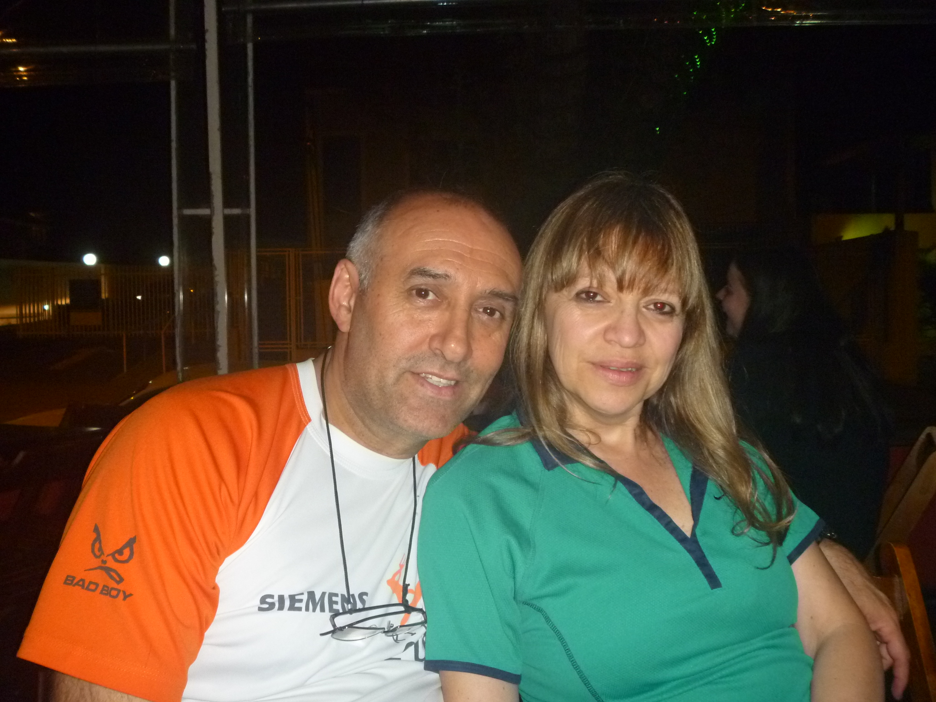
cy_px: 351
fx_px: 946
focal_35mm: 35
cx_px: 468
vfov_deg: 40.7
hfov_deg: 52.6
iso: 400
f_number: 3.5
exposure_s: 1/30
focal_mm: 6.3
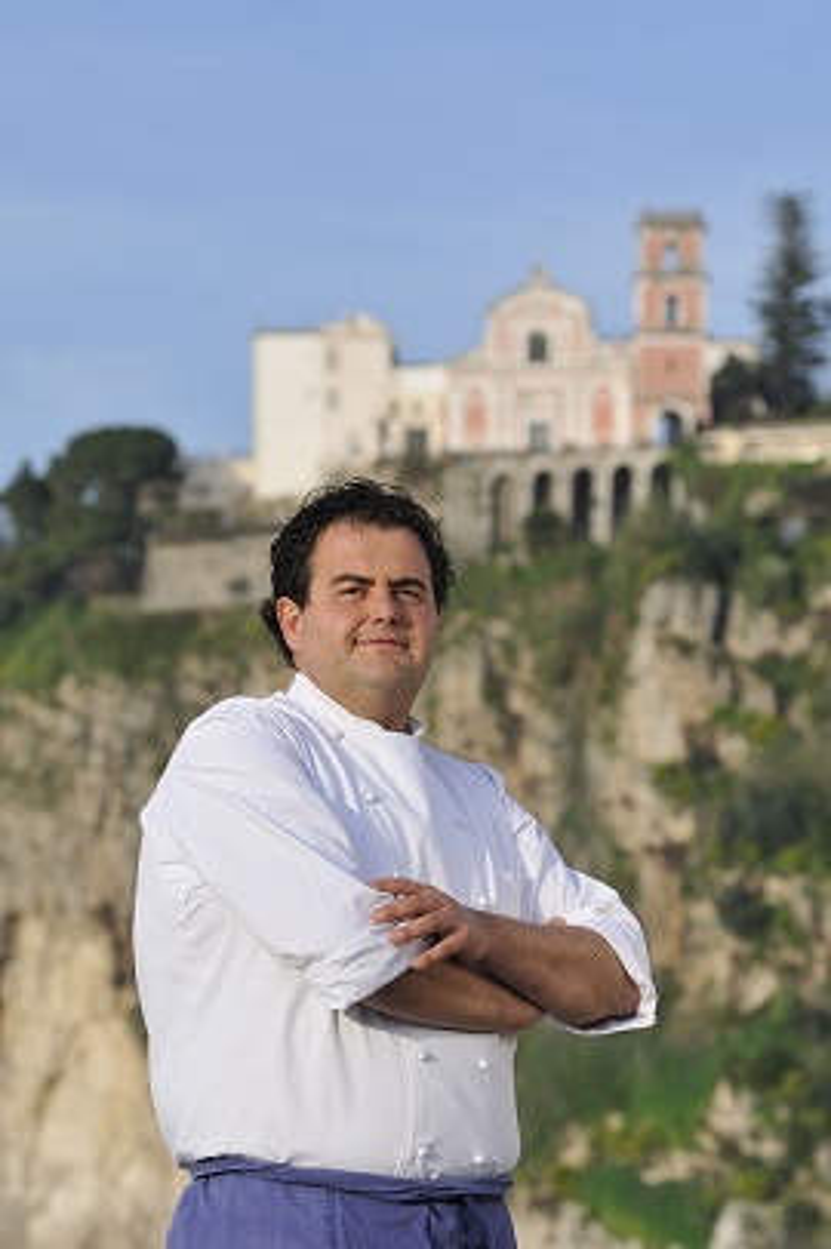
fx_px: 5462
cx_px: 416
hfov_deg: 8.7
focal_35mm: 158
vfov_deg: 13.1
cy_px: 624
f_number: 5.6
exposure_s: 1/800
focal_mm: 105
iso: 200
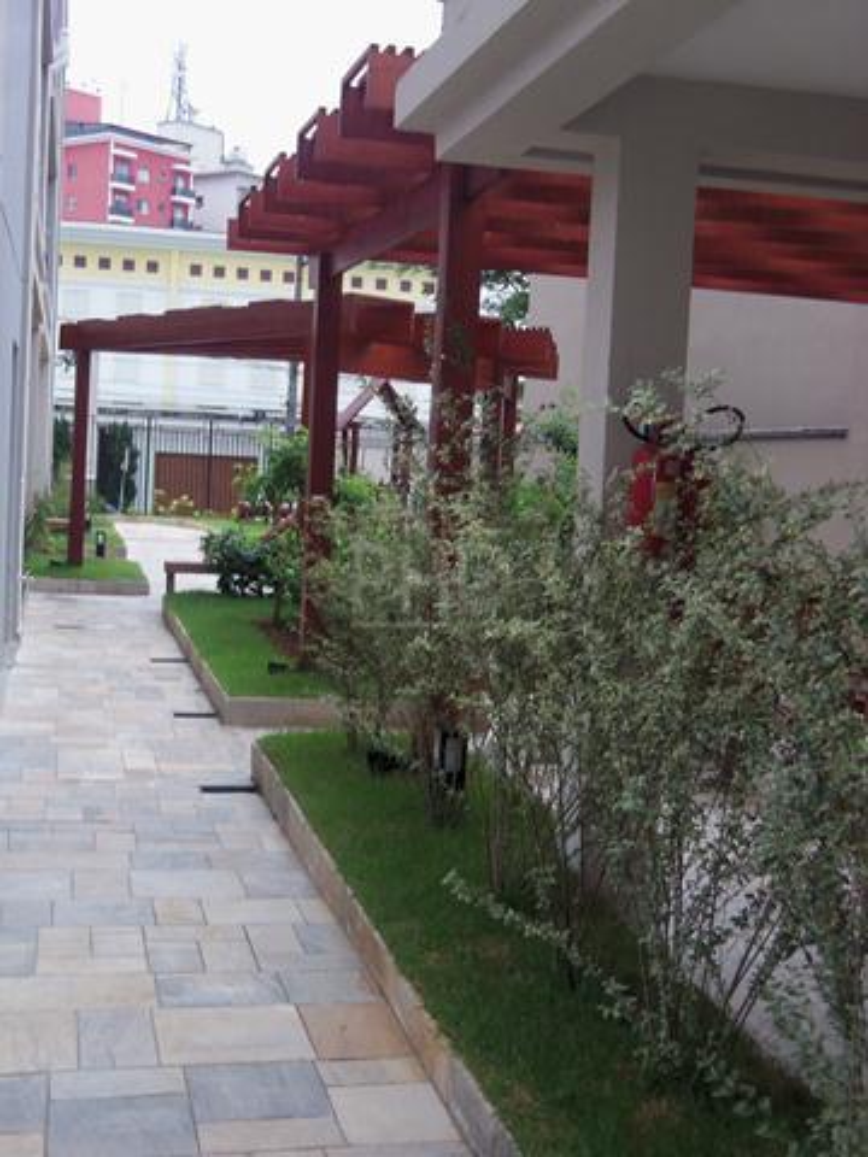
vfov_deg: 38.9
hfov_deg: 29.7
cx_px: 434
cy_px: 578
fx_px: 1638
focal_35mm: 49
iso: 64
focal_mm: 8.7
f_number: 4.6
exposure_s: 1/100
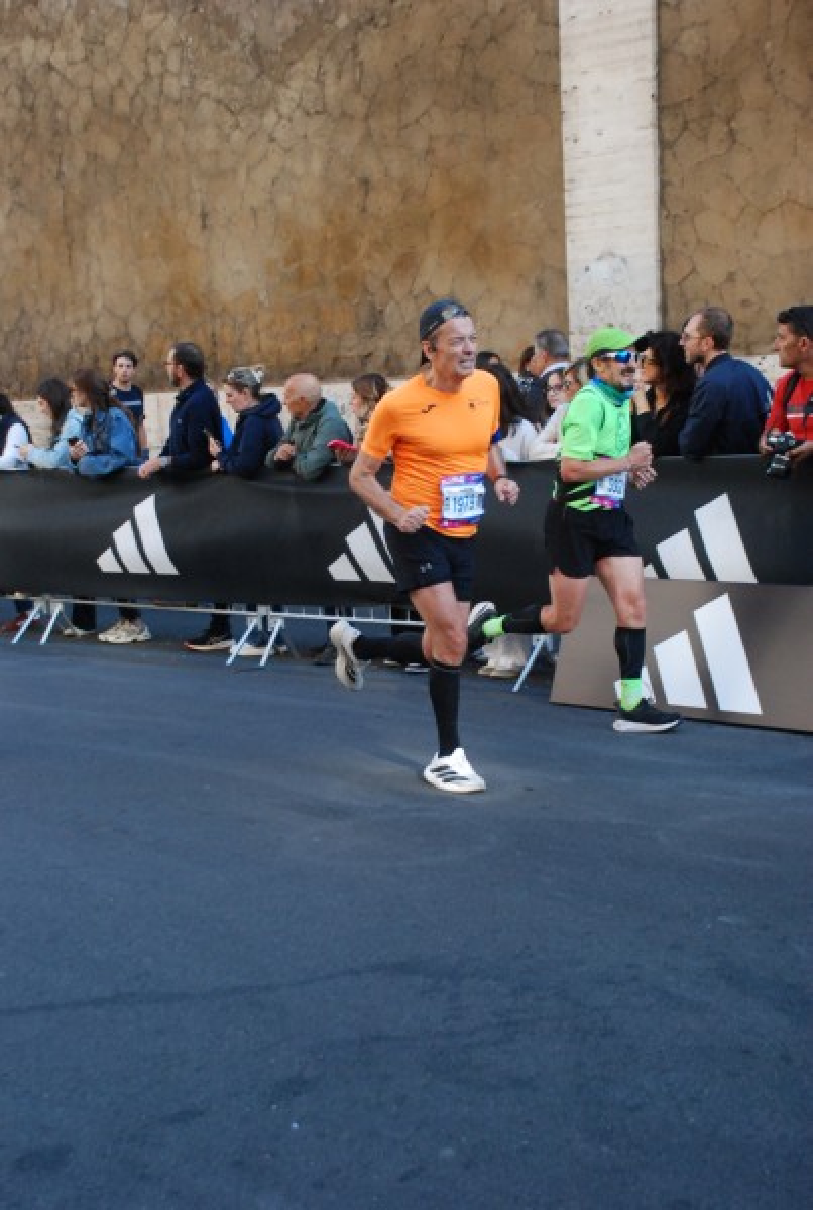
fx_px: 1618
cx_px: 406
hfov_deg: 28.2
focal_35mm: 48
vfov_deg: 41.0
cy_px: 605
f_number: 4.2
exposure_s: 1/640
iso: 1000
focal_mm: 32
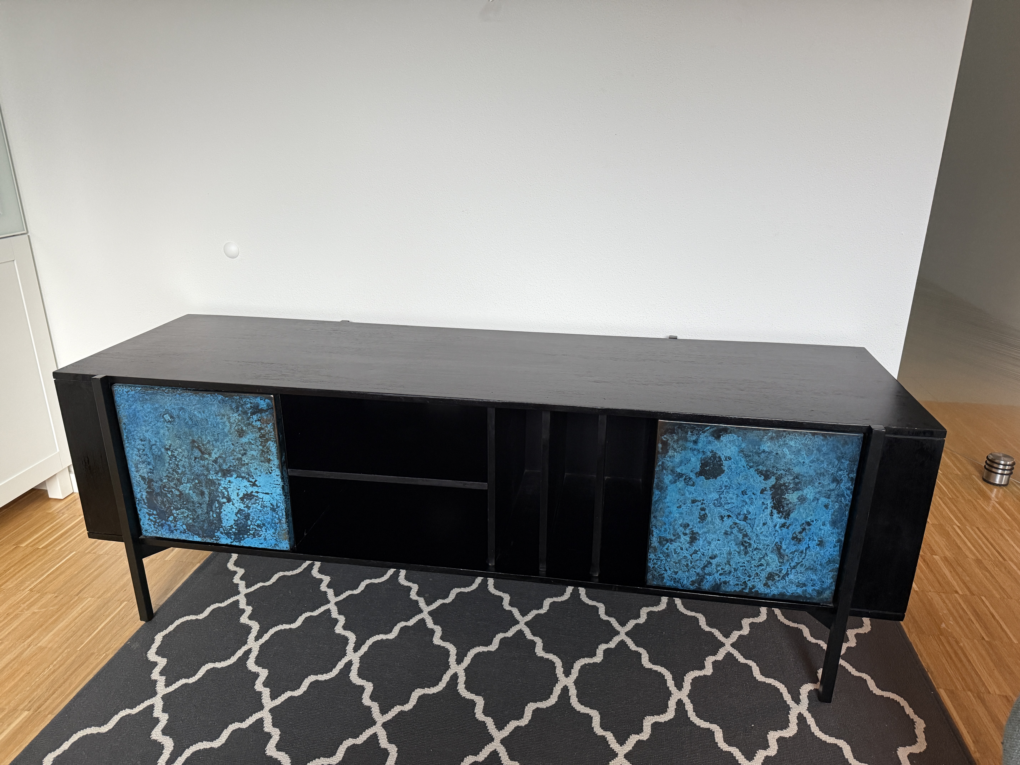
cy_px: 382
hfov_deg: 71.6
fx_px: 707
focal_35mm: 24
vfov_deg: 56.8
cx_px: 510
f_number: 1.78
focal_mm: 6.76
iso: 320
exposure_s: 1/60
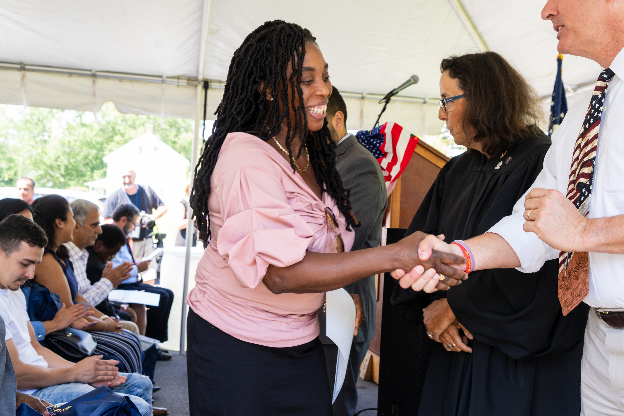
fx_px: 659
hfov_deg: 50.7
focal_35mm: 38
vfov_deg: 35.1
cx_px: 312
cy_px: 208
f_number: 6.3
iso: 800
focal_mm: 38
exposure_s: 1/125
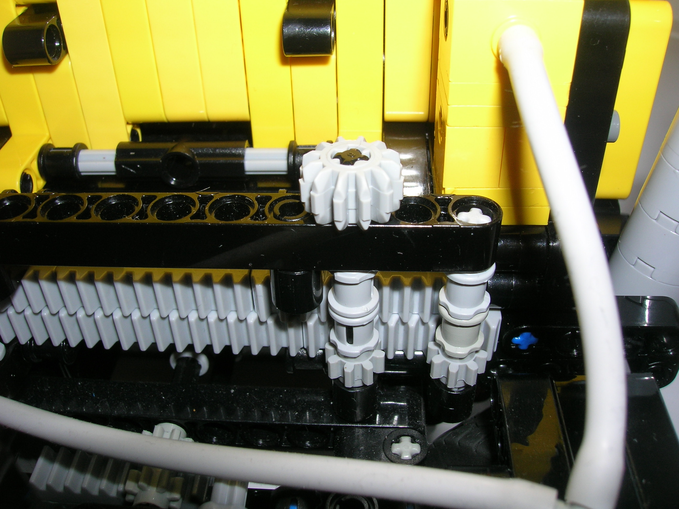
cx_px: 340
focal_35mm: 34
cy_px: 254
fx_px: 667
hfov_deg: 54.0
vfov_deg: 41.8
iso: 50
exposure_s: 1/60.1
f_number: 4.9
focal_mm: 5.7
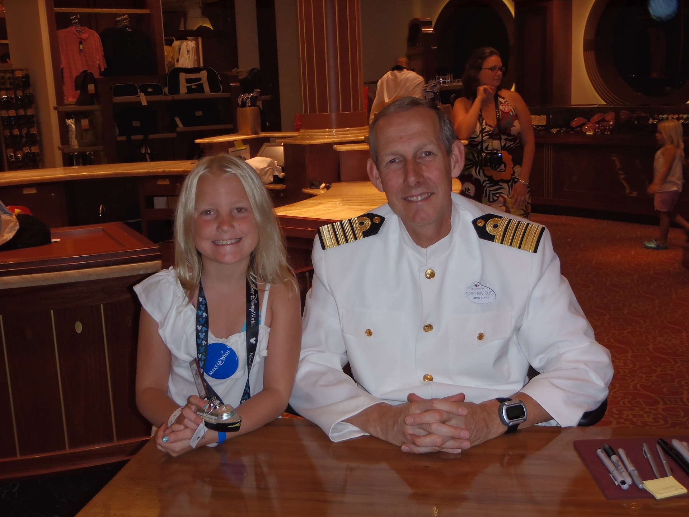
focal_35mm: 42
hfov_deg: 44.8
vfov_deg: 34.3
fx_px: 836
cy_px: 258
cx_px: 344
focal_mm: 7.57
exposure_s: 1/40
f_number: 4.3
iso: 125
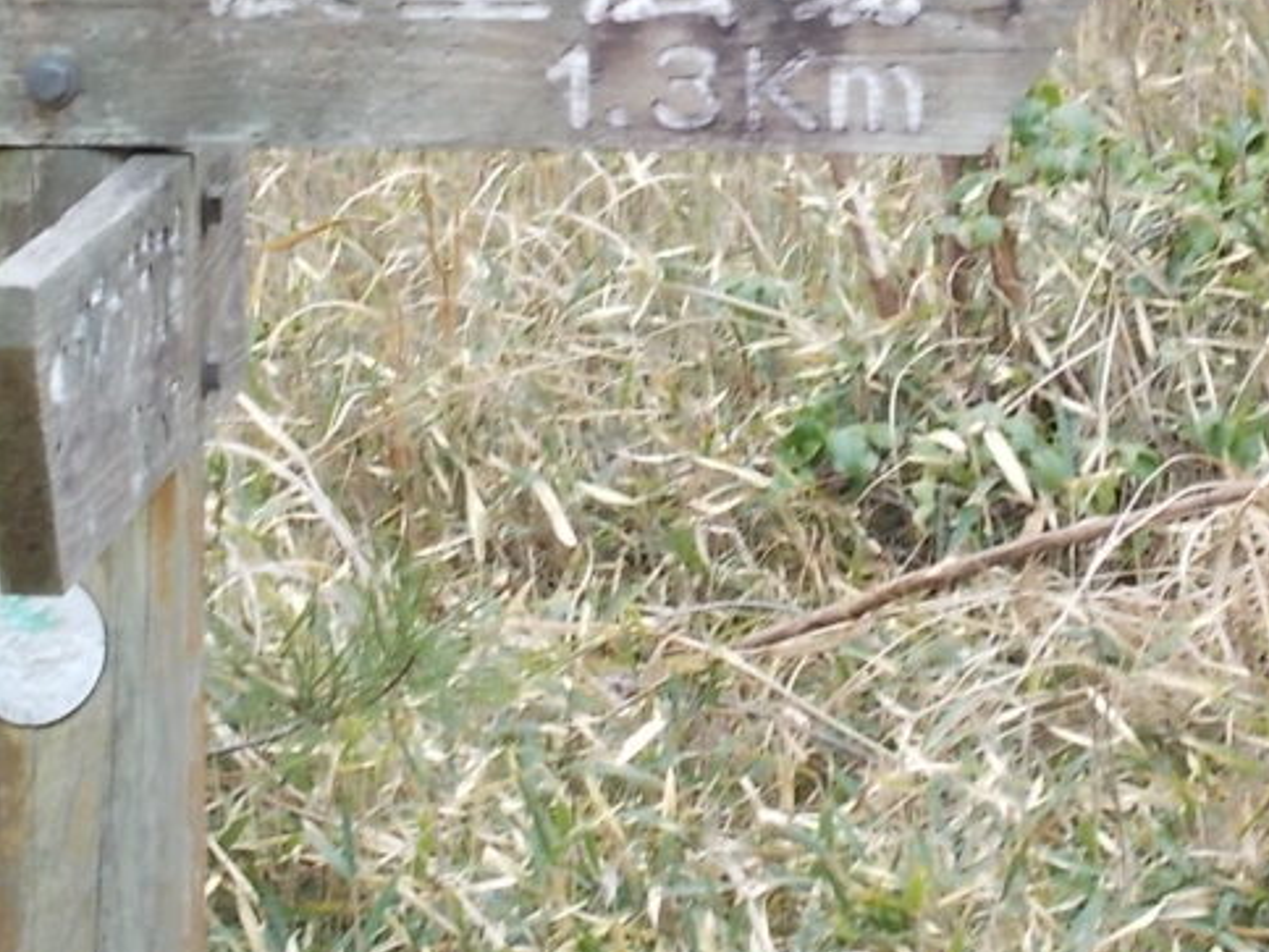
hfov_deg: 10.9
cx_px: 669
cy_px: 26
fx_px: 6672
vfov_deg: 8.1
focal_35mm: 182
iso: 160
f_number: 6.3
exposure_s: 1/60
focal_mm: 15.4
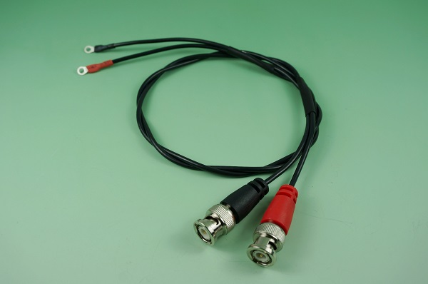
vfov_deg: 34.1
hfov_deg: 49.6
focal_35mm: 39
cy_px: 142
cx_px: 214
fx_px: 463
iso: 100
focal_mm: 26
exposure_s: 1/100
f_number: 7.1
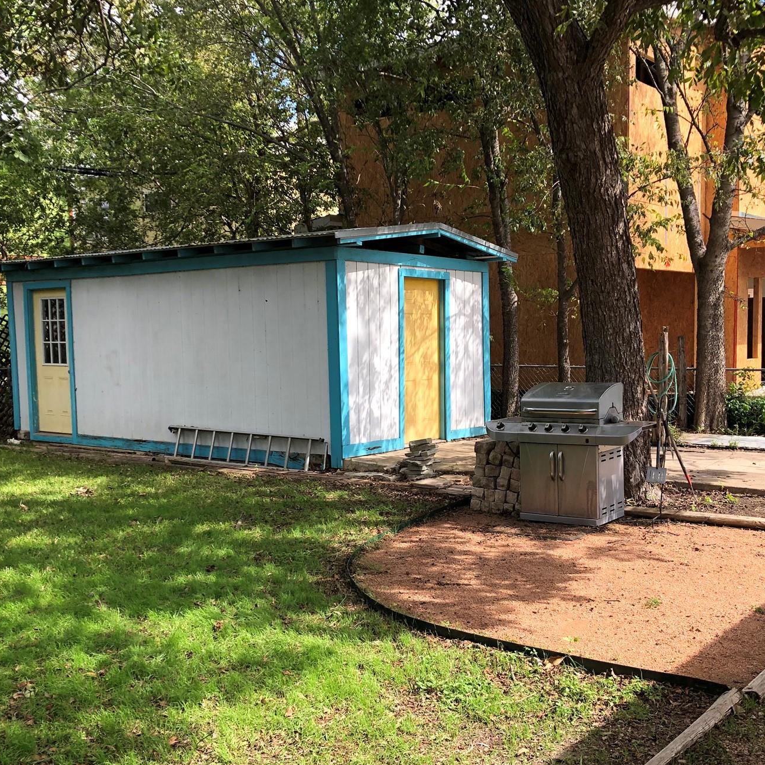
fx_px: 975
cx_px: 407
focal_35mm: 39
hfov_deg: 42.8
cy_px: 423
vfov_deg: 42.8
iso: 20
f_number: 1.8
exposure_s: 1/857
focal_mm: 4
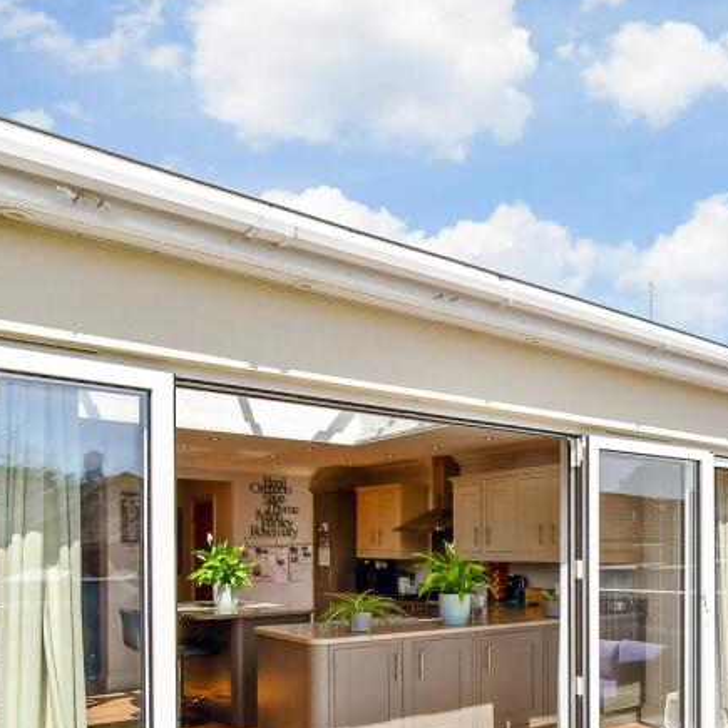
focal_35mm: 30
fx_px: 714
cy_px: 556
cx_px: 659
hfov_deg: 48.2
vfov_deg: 51.5
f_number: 8
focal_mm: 10
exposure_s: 1/1000
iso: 320
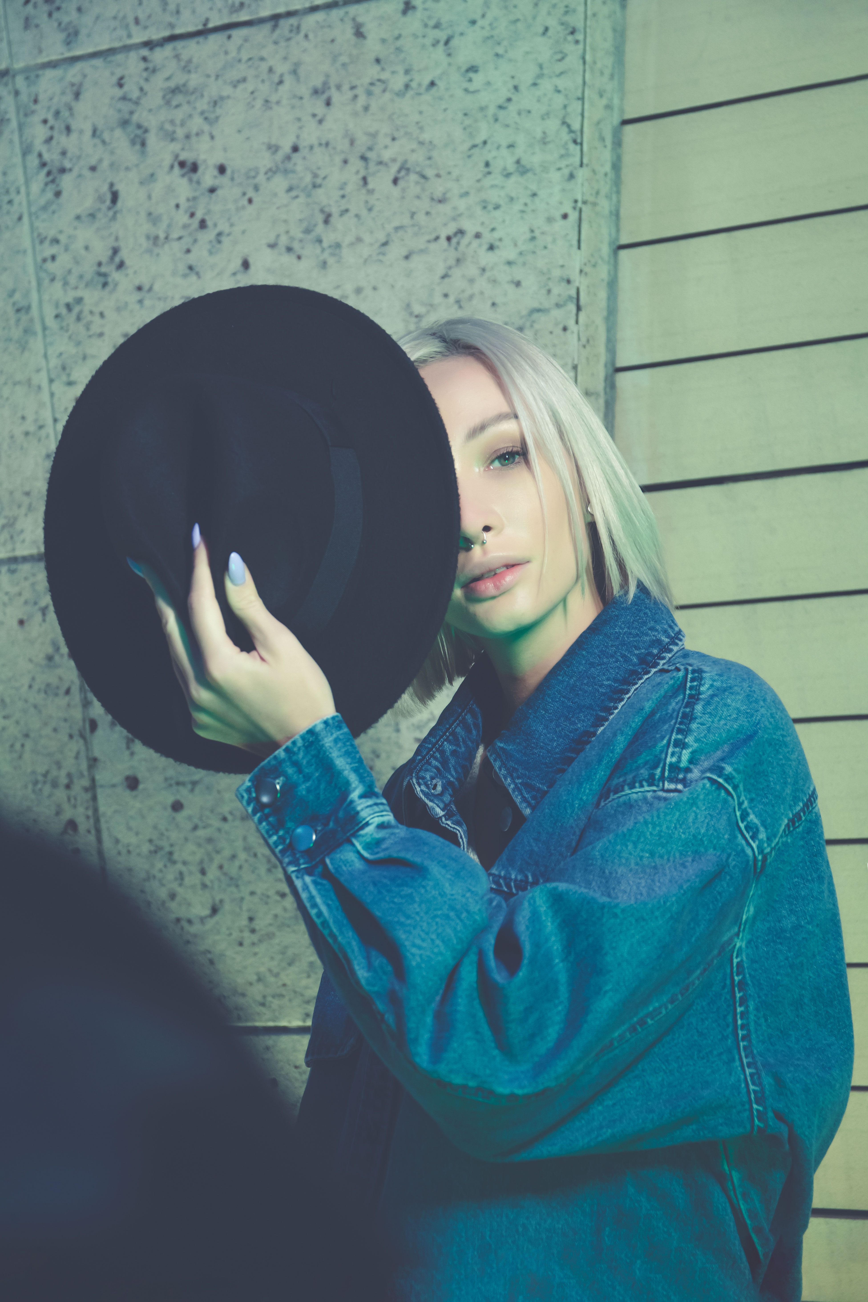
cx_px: 434
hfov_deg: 17.2
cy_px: 651
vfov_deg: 25.5
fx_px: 2875
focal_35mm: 80
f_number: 4
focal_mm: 53
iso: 400
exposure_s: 1/100
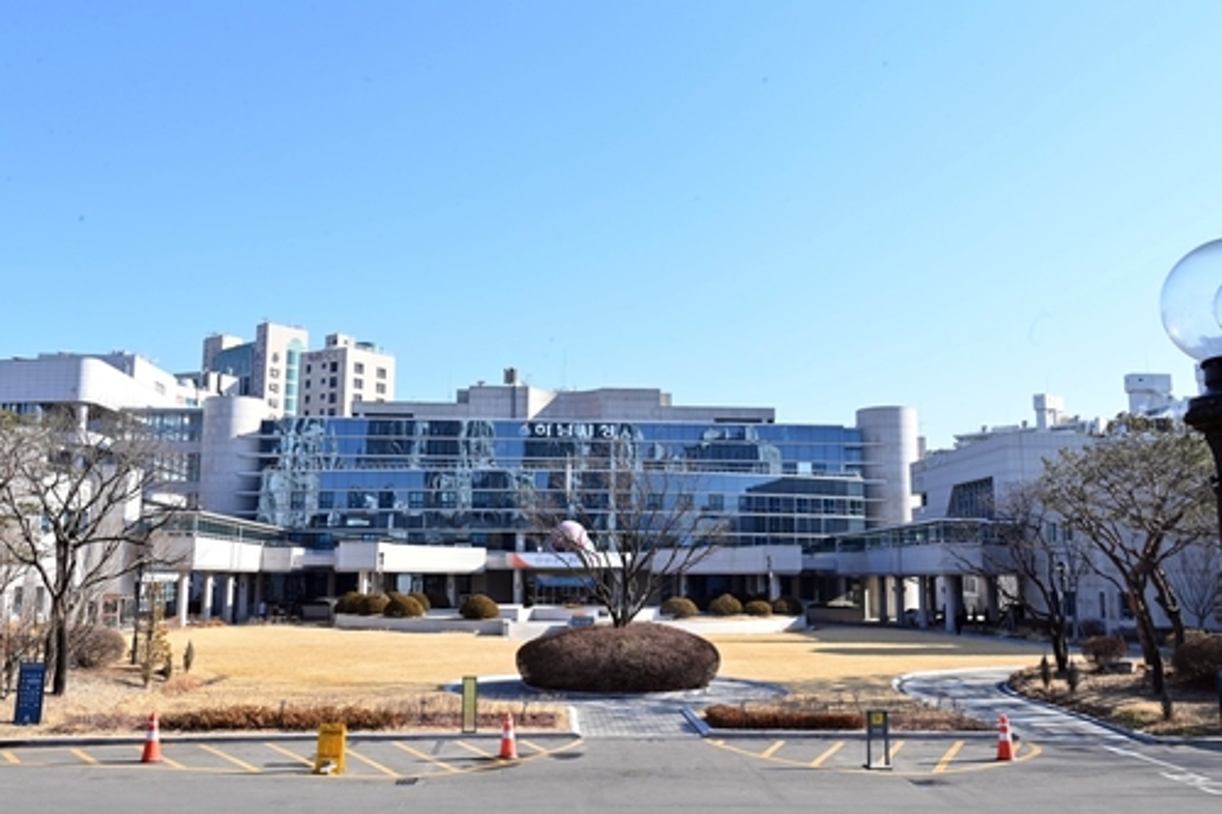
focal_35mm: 34
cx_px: 611
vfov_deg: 38.9
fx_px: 1154
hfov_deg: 55.8
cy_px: 407
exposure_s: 1/400
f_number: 13
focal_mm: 34
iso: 800
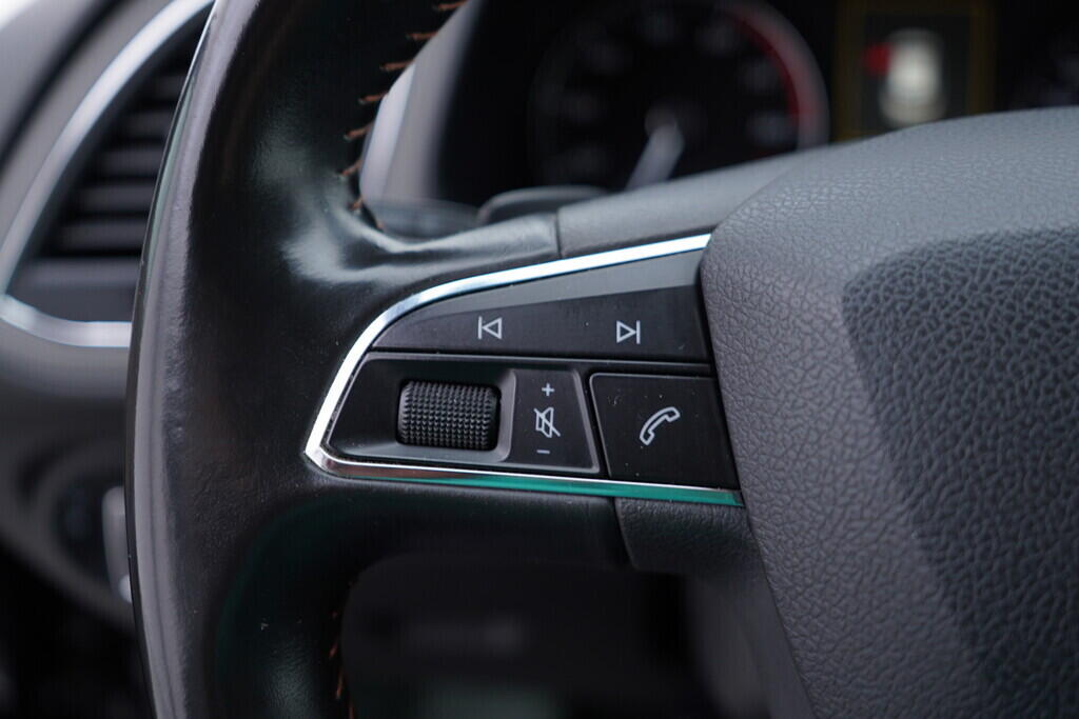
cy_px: 360
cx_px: 540
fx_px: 1079
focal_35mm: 36
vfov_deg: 36.9
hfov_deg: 53.1
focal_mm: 24
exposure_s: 1/40
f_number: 2.8
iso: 125
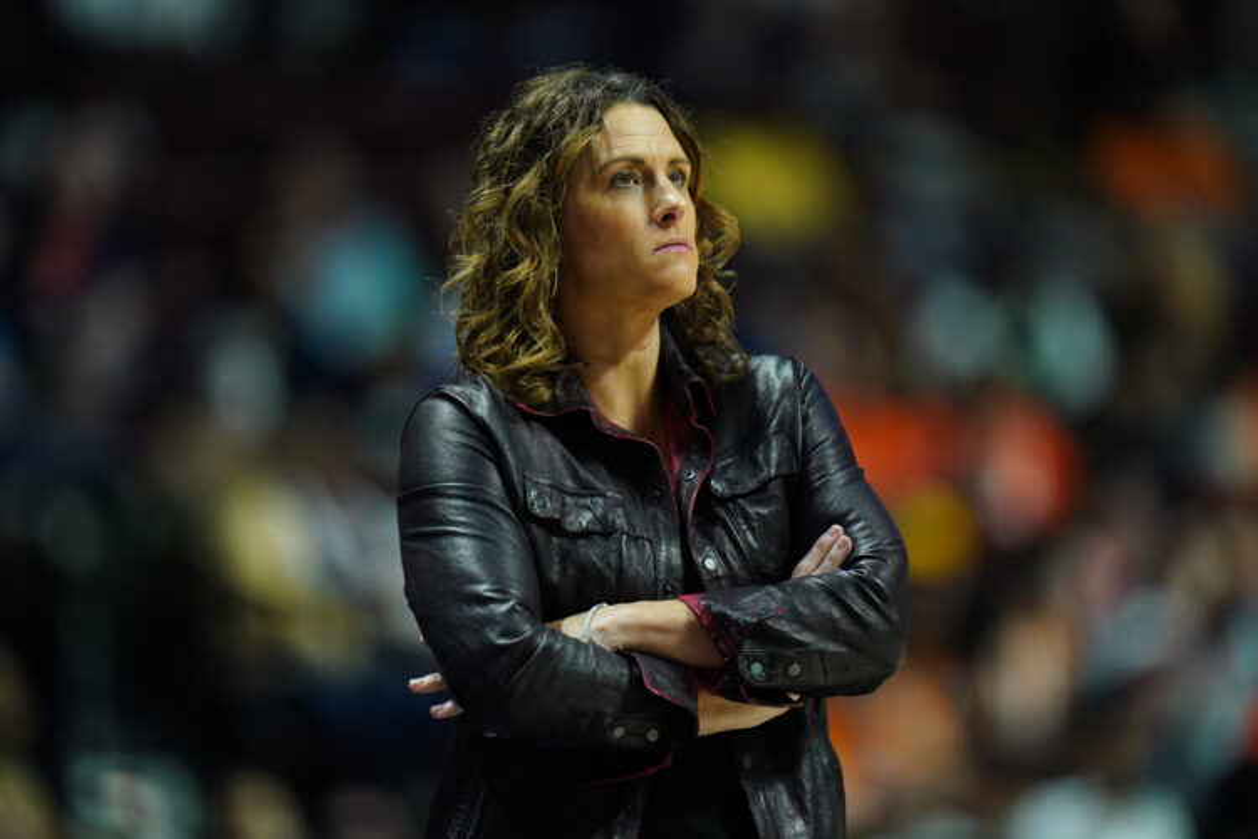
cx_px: 629
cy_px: 420
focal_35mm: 400
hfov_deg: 5.2
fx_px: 13977
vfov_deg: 3.4
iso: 3200
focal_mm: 400
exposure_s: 1/1000
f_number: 2.8
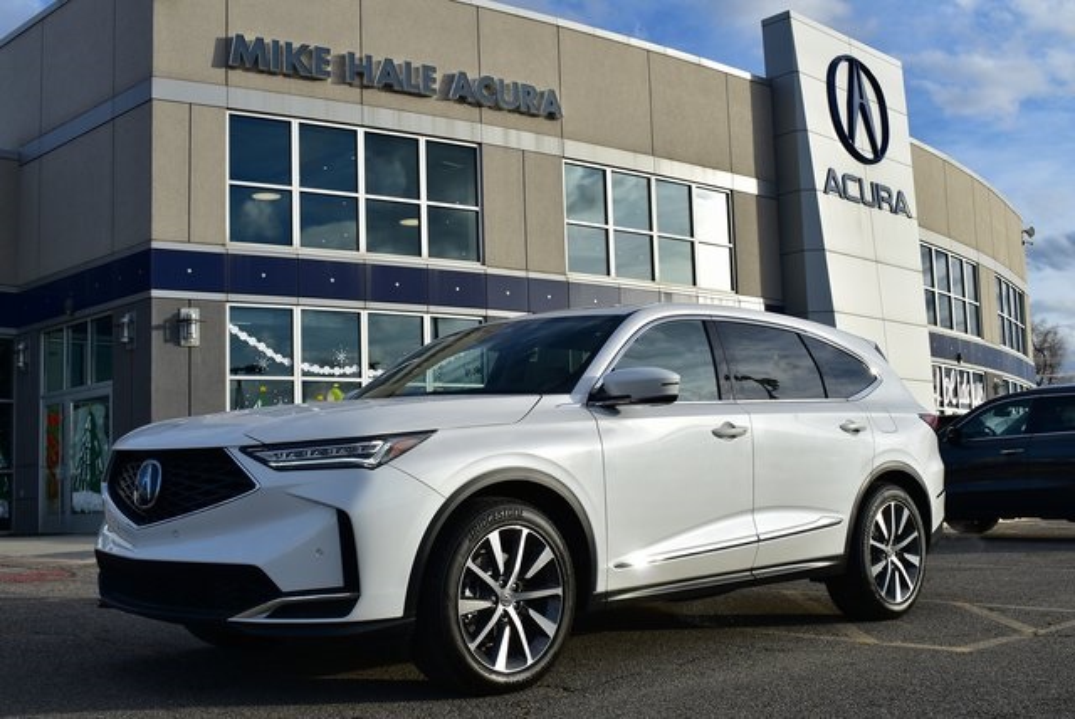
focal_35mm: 42
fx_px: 1255
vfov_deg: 32.0
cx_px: 538
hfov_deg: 46.4
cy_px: 360
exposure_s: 1/320
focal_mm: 28
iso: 100
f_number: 9
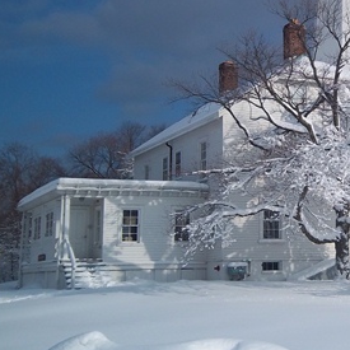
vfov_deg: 23.8
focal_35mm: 72
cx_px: 373
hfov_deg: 22.8
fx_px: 824
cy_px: 97
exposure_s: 1/400
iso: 64
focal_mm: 6.17
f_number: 8.67
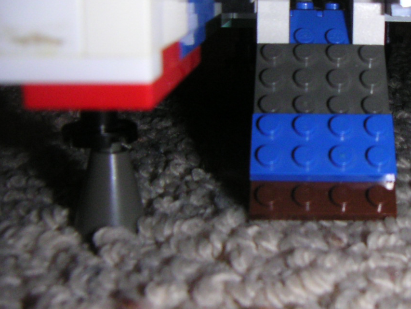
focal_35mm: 57
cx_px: 298
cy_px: 124
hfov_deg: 33.2
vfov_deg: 25.6
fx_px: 677
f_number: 6.7
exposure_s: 1/45
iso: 200
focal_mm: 5
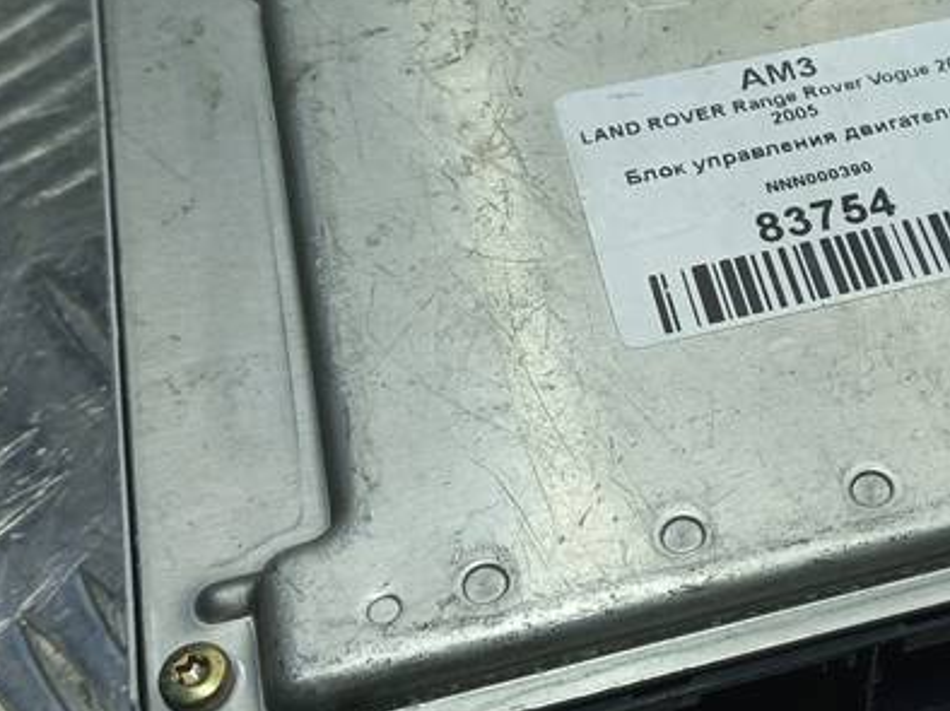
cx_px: 798
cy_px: 217
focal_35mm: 65
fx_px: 1783
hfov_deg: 29.0
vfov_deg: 22.4
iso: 25
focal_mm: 4.6
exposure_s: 1/100
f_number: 1.8
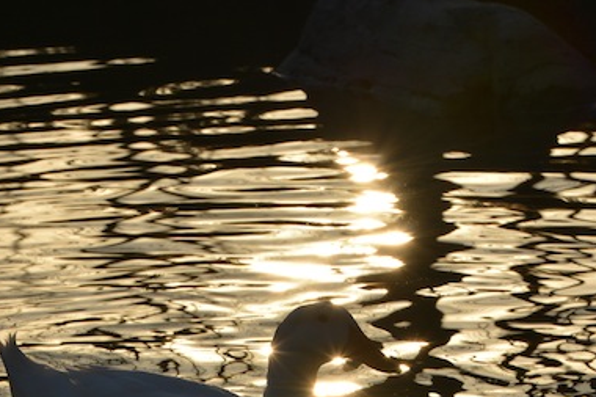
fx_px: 8919
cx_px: 80
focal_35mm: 539
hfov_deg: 3.8
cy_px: 511
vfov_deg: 2.5
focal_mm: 200
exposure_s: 1/800
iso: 200
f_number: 11
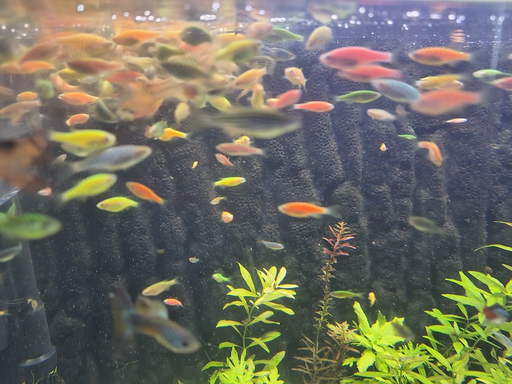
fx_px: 385
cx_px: 256
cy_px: 192
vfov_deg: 53.1
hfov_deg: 67.3
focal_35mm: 26
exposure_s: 1/53.3
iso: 885
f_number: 1.8
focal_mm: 4.81
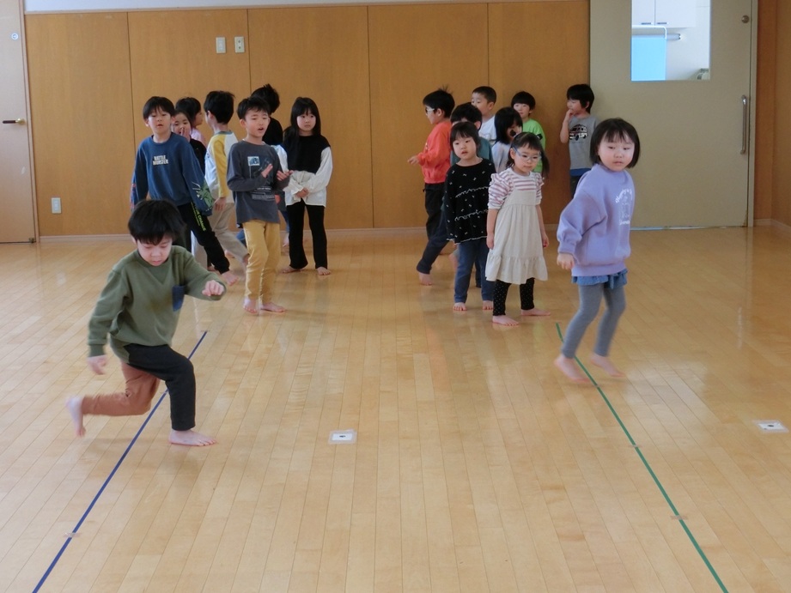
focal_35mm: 60
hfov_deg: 32.2
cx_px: 396
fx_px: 1371
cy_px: 296
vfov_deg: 24.4
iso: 400
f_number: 5
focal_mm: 10.7
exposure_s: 1/100
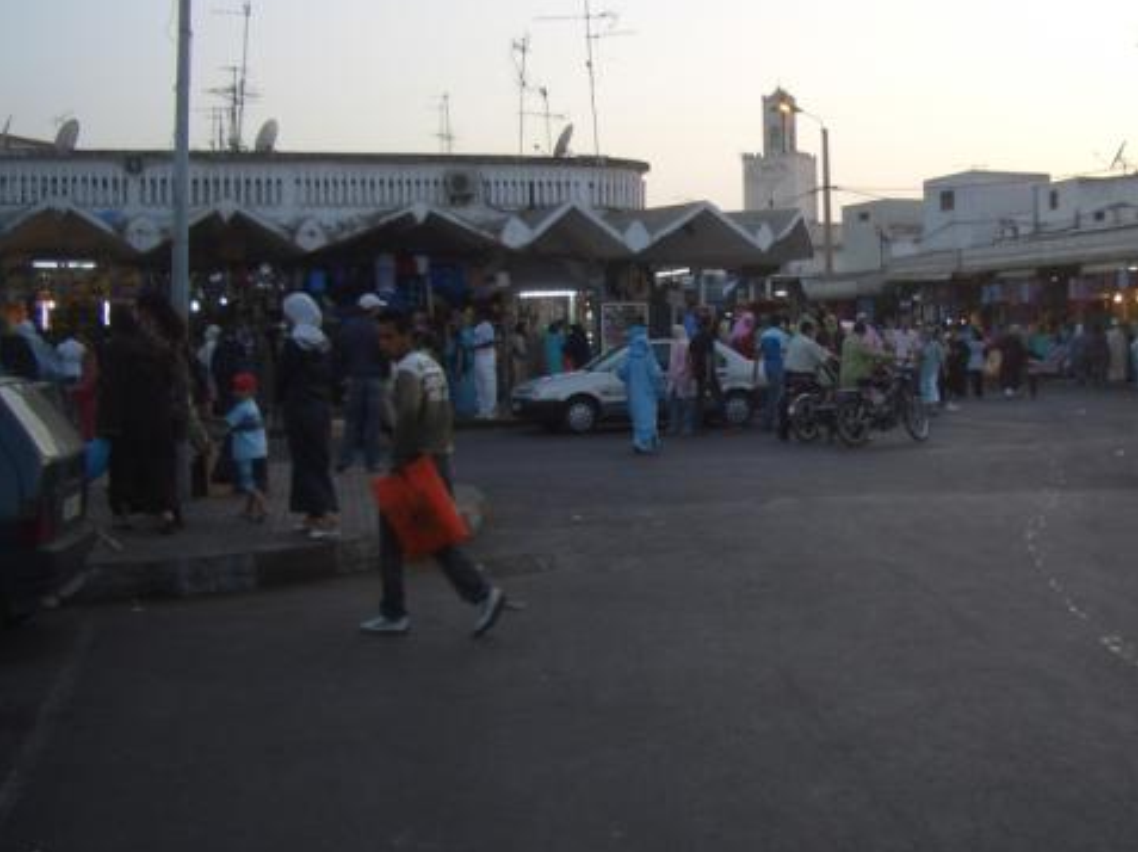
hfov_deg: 40.0
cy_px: 325
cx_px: 761
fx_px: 1544
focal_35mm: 47
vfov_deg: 30.7
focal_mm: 5.8
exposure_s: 1/100
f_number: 2.6
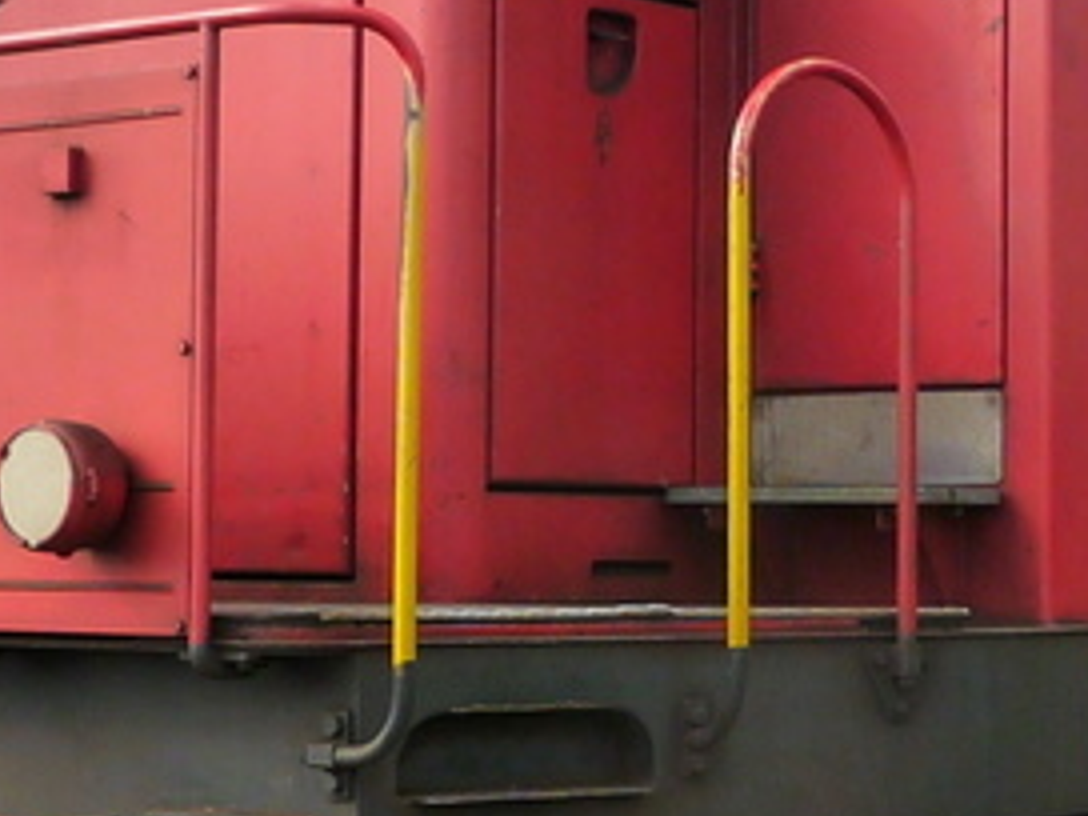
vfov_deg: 14.4
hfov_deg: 18.9
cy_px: 356
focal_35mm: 103
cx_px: 828
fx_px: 3237
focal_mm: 4.7
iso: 160
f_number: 3.3
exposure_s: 1/640
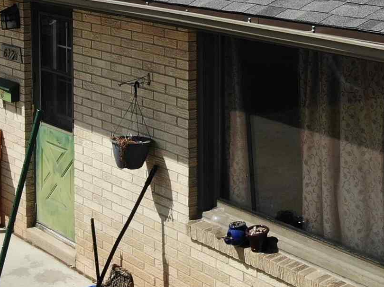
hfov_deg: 21.4
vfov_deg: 15.8
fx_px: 1009
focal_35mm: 91
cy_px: -28
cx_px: 289
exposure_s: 1/997
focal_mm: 4.5
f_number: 2.8
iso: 100
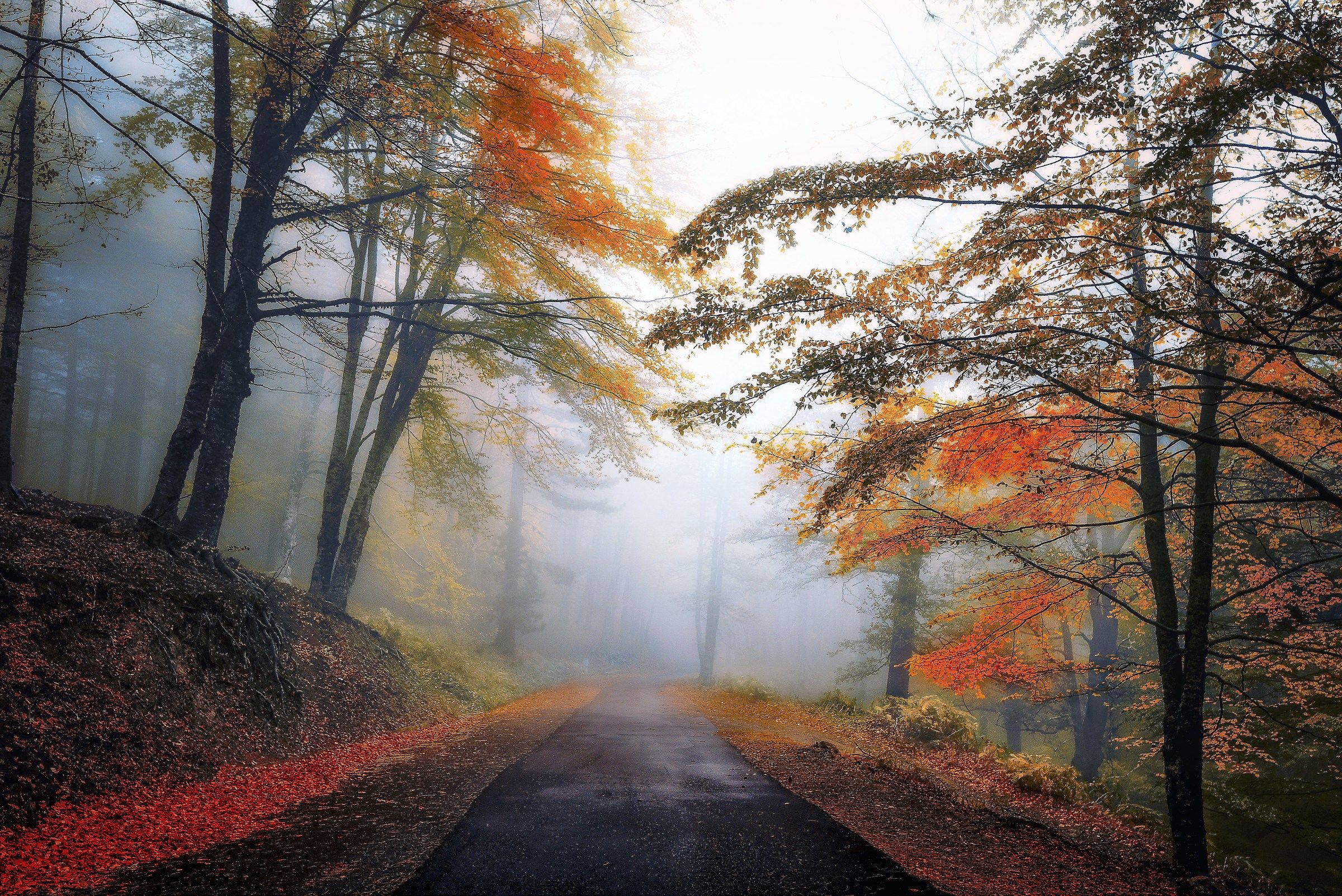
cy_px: 448
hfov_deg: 61.9
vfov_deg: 43.6
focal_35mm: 30
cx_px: 671
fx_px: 1119
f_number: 2.8
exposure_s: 1/200
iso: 640
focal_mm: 30
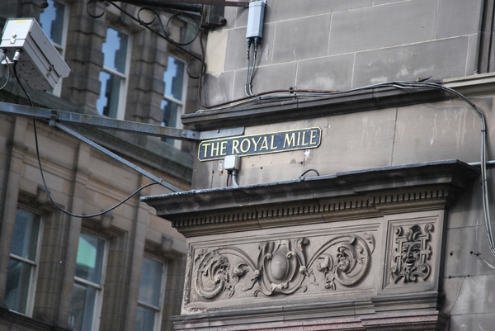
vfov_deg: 6.1
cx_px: 248
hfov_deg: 9.1
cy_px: 166
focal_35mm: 225
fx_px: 3096
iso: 400
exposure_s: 1/320
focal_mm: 150
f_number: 5.3
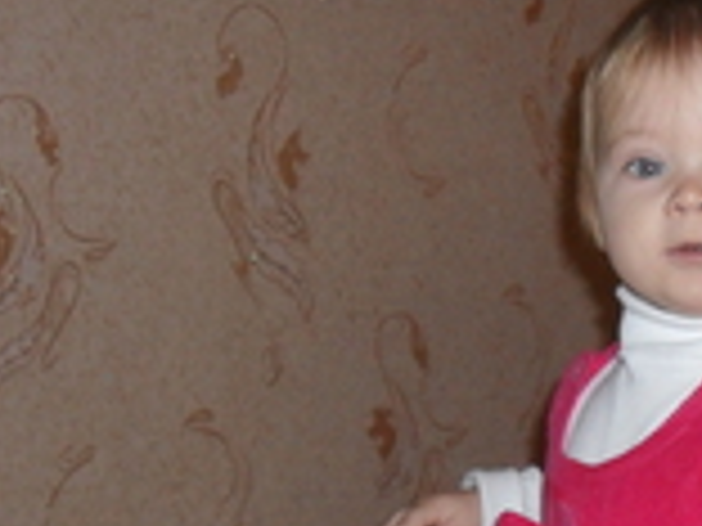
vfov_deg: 14.5
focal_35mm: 101
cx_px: 621
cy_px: 450
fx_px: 2048
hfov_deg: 19.1
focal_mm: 6.3
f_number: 3.2
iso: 200
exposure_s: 1/45
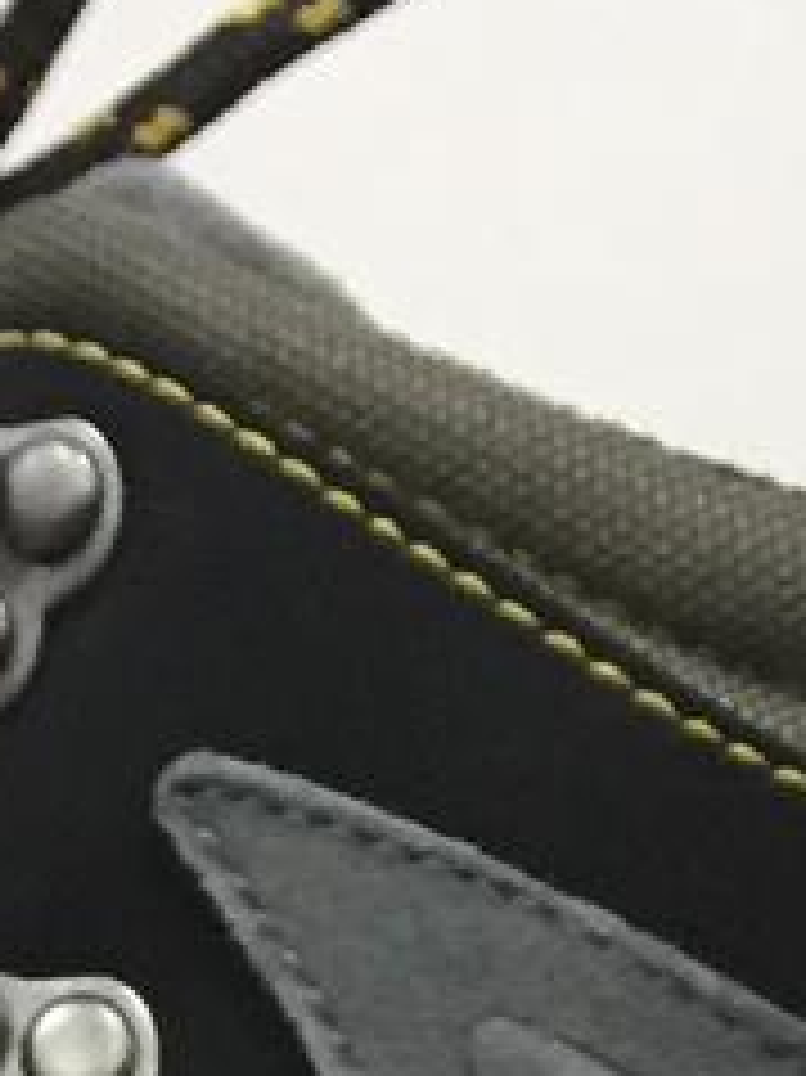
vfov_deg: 8.1
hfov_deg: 7.2
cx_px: -140
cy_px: 3323
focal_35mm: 204
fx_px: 6339
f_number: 2.2
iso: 50
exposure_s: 1/30
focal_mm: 4.15
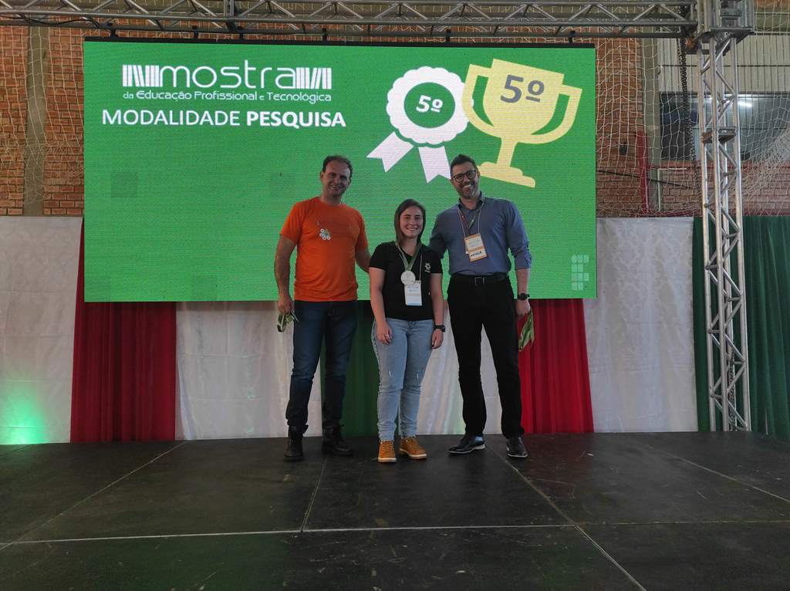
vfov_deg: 54.8
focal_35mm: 25
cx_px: 395
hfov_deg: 69.4
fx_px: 570
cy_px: 296
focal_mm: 5.43
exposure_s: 1/60
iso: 142
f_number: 1.89
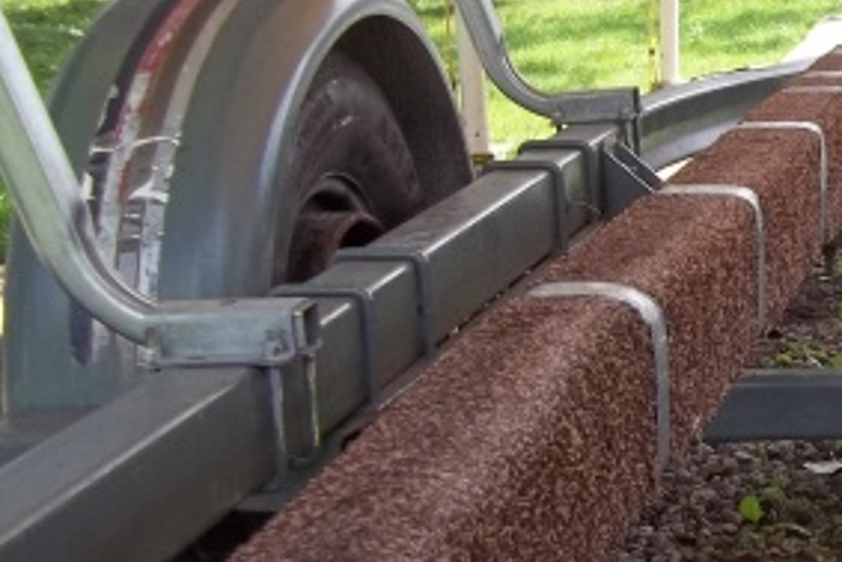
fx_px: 2200
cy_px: 271
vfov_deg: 14.6
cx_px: 1166
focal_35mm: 94
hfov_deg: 19.5
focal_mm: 5.7
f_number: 2.9
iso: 64
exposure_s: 1/200
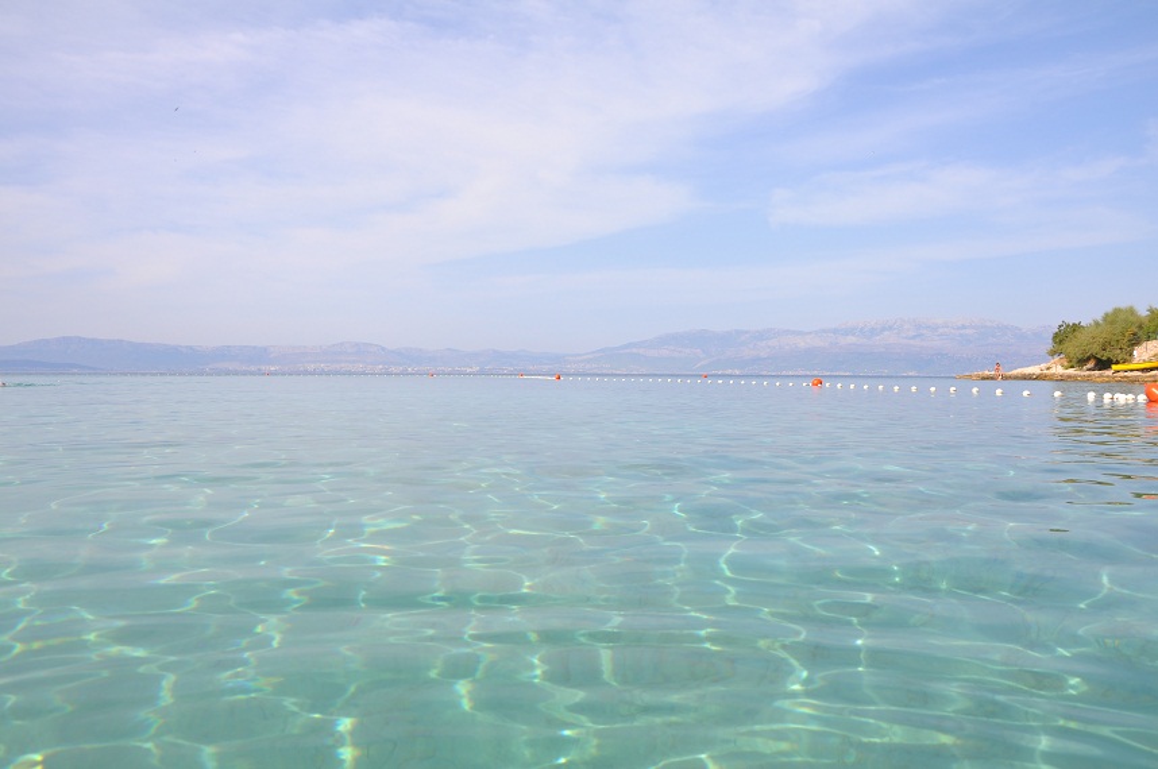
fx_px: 867
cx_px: 579
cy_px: 384
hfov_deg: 67.4
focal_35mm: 27
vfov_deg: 47.8
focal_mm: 18
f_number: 8
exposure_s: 1/250
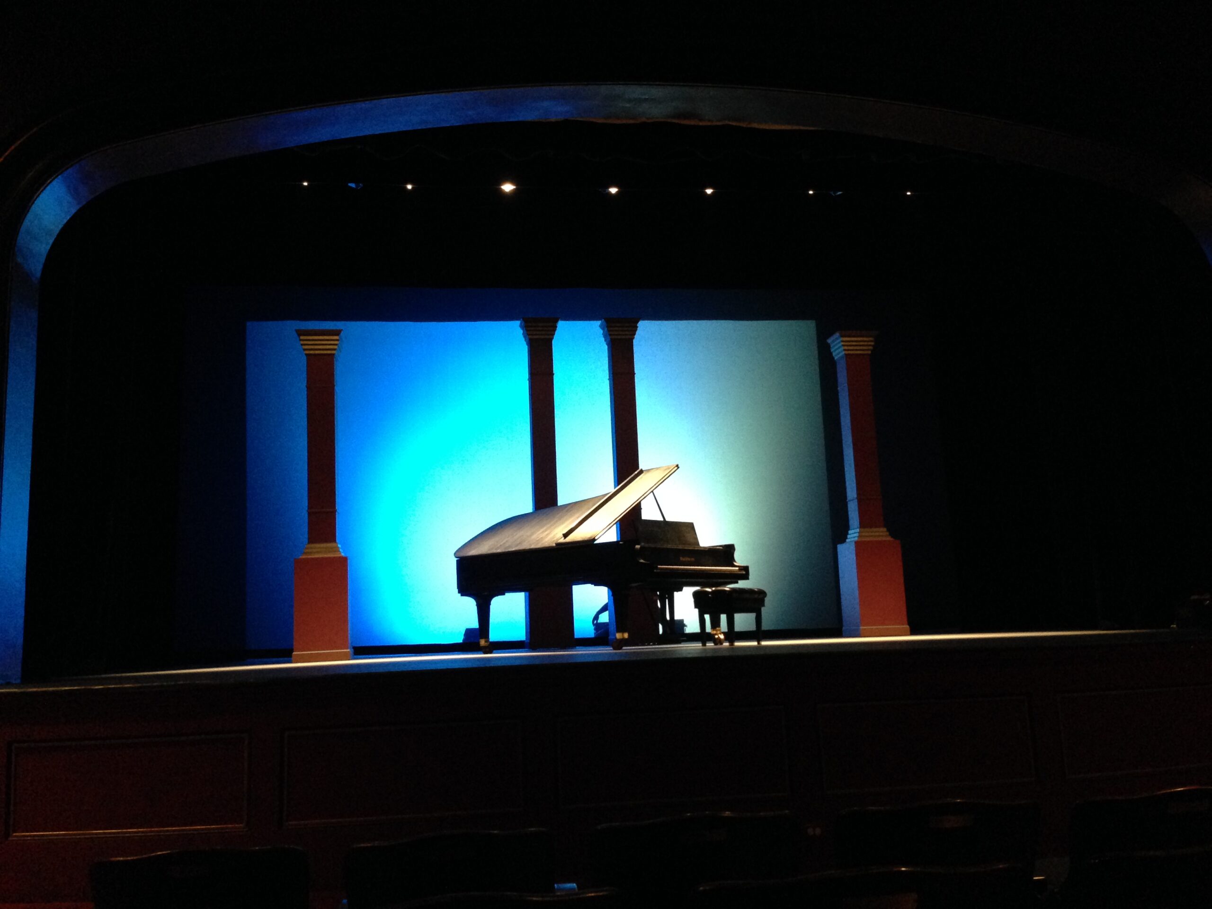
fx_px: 1155
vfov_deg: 42.9
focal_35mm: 33
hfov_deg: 55.4
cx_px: 606
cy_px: 454
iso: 400
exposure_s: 1/15
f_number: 2.4
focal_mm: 4.12
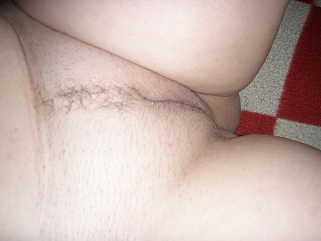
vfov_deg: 37.7
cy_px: 120
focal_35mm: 38
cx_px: 160
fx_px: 352
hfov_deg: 49.0
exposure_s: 1/30
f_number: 3.5
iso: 100
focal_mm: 6.7
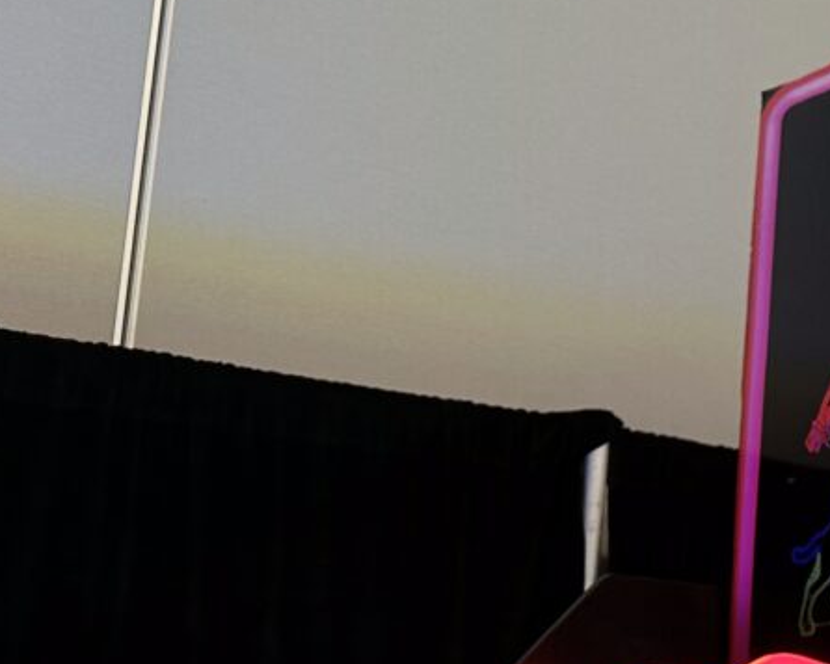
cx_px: 1448
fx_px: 2064
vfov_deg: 18.1
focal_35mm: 84
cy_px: 523
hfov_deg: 18.4
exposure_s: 1/61
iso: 64
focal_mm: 6.86
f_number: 1.78
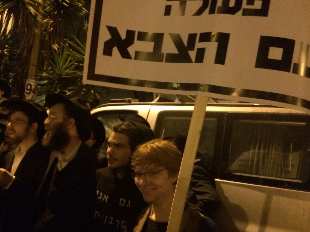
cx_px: 157
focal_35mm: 33
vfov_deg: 42.9
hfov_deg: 55.3
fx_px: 296
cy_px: 125
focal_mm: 4.12
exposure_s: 1/15
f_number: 2.2
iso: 800
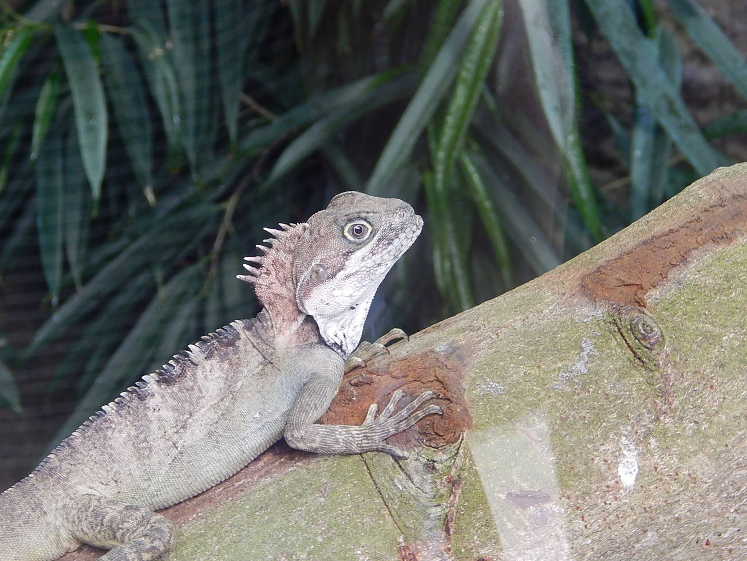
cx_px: 298
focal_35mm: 141
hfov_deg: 14.0
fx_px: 3043
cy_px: 335
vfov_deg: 10.5
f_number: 4.6
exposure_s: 1/30
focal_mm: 20.5
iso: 160
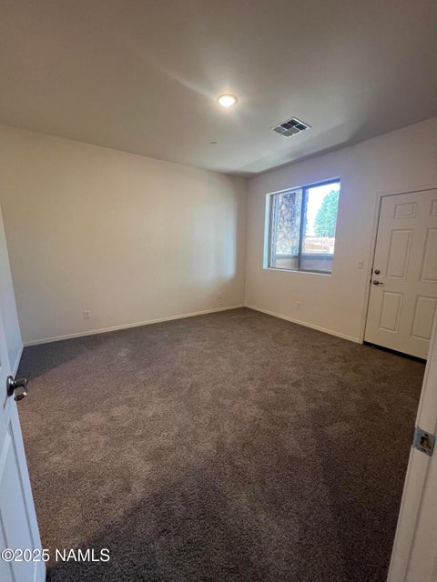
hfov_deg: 89.9
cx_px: 218
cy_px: 291
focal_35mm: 13
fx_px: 219
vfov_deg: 106.2
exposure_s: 1/60
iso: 125
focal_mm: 1.57
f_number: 1.8
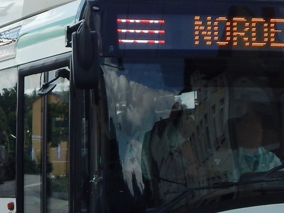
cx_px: 69
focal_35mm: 131
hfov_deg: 15.0
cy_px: 138
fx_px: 1075
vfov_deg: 11.3
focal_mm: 9.7
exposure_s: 1/1000
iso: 125
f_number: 3.8
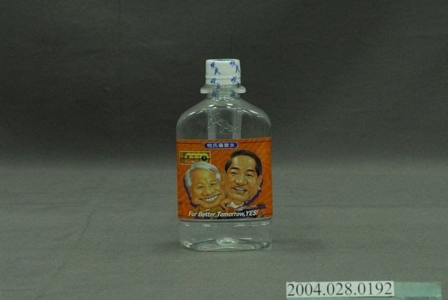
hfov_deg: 22.6
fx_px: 1121
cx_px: 224
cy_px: 150
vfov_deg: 15.2
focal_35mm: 90
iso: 1000
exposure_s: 1/20
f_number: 10
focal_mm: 60
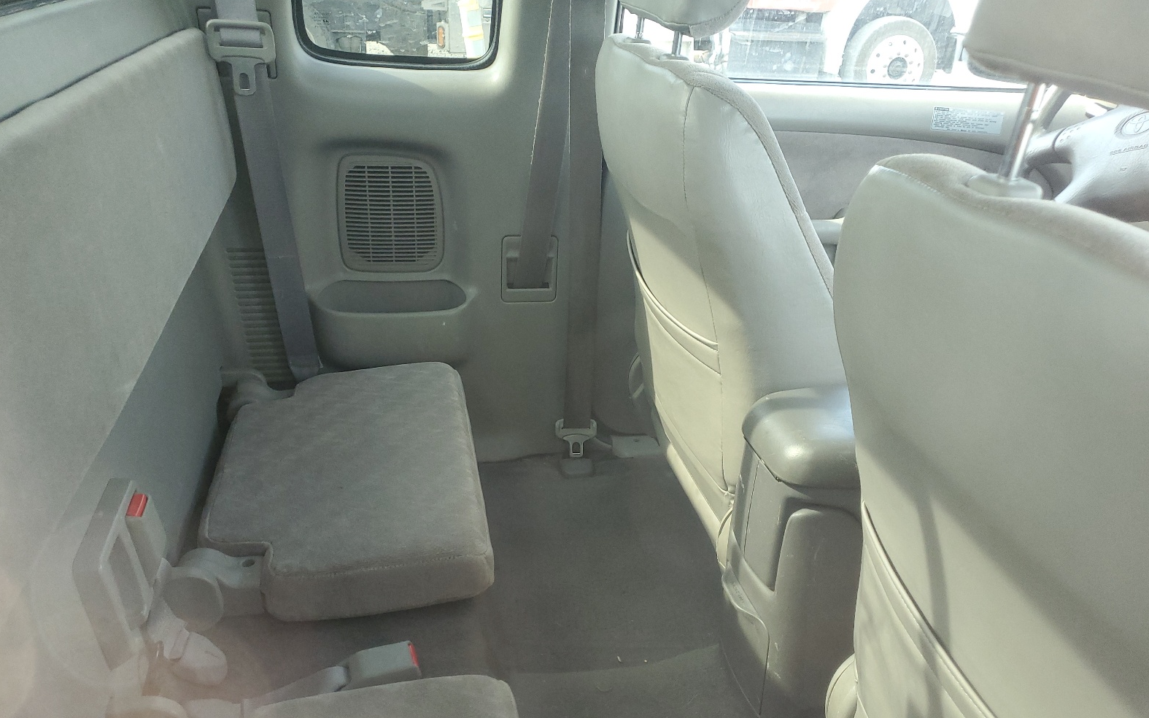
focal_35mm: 28
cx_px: 574
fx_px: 877
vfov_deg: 44.5
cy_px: 374
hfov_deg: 66.5
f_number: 1.5
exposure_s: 1/60.2
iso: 147
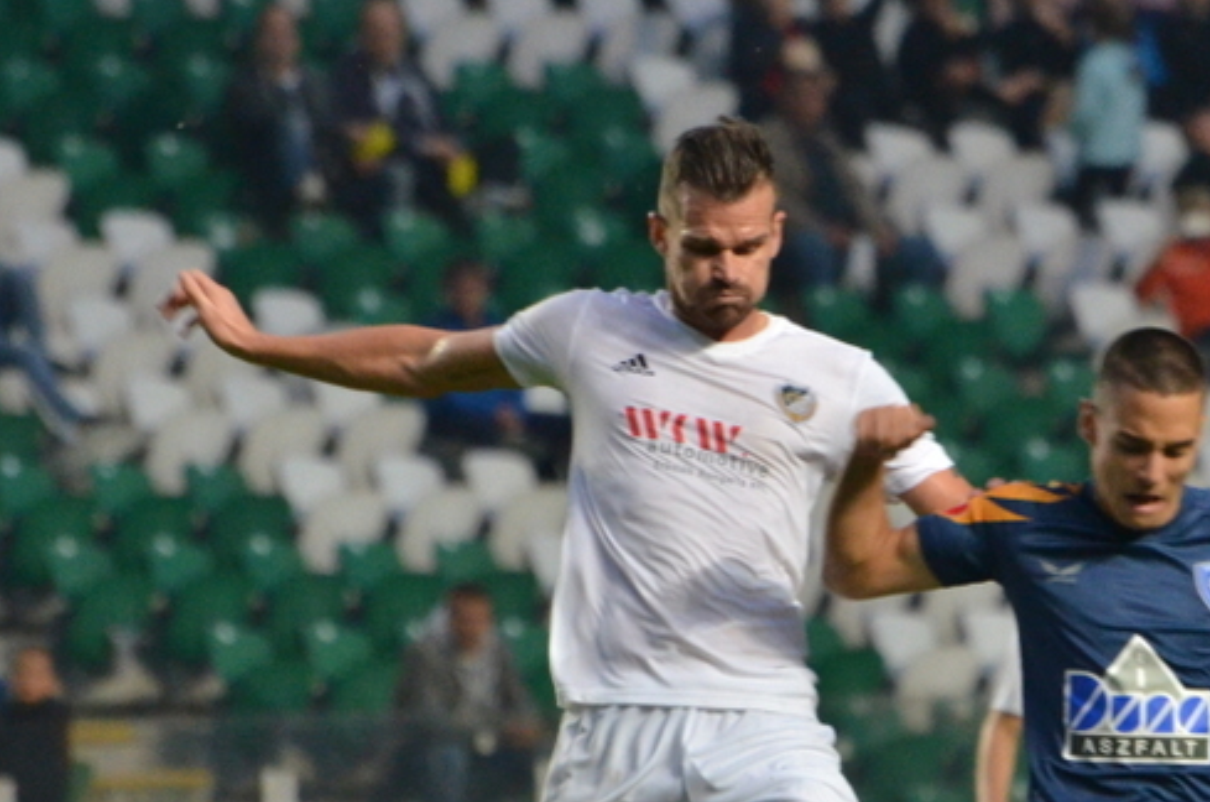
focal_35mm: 920
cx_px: 1111
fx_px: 30862
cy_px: 605
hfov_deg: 2.2
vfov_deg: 1.5
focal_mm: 250
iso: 1600
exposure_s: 1/320
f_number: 5.6
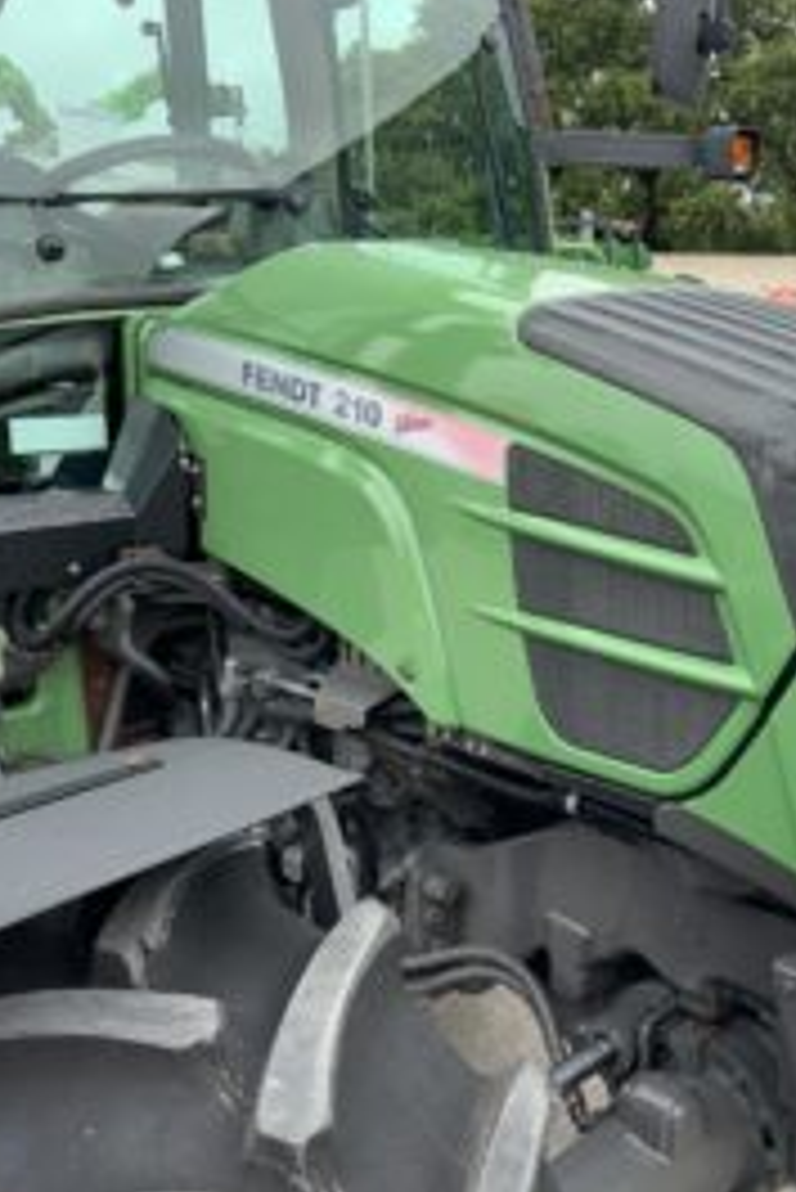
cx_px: 693
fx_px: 1358
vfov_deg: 47.4
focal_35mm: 41
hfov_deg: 31.4
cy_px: 589
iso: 16
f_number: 1.8
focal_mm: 3
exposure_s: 1/435
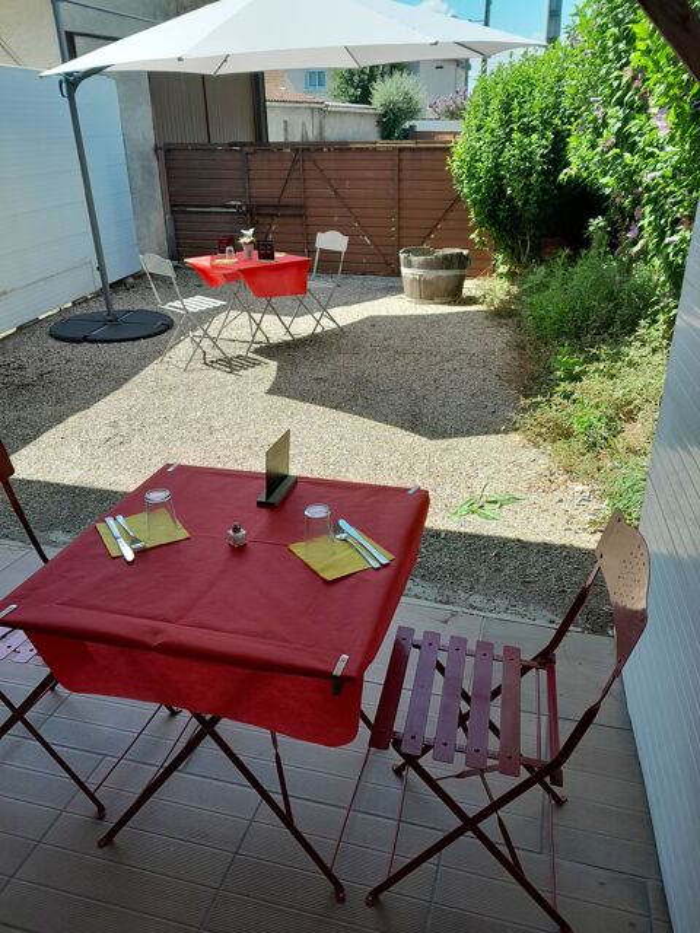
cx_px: 350
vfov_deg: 65.3
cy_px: 466
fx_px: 728
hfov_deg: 51.4
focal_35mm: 27
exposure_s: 1/186
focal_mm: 4
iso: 40
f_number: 1.8
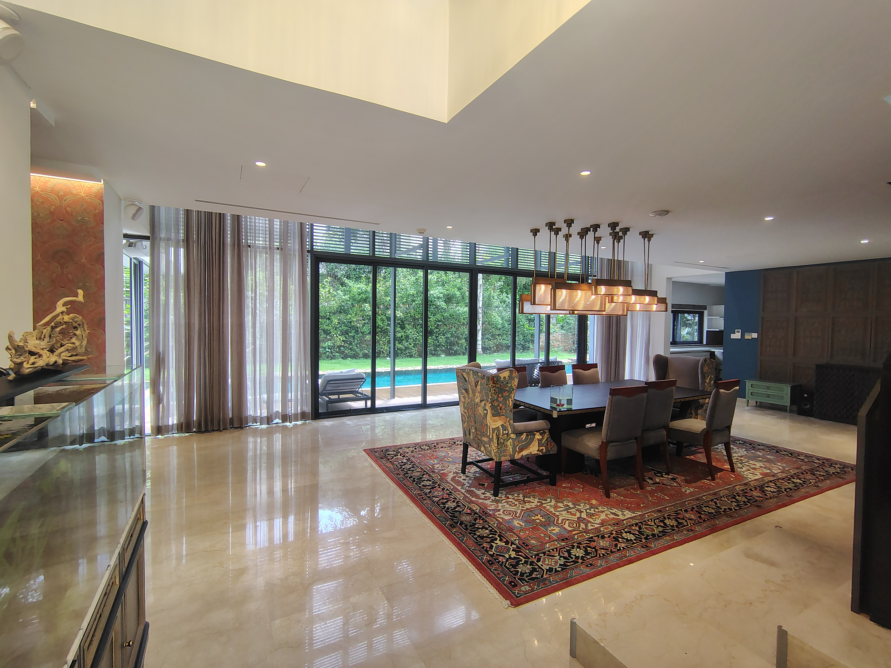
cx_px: 446
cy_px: 334
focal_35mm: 16
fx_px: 412
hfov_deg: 94.5
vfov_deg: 78.1
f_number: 2.2
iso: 154
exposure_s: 1/50
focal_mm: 2.13
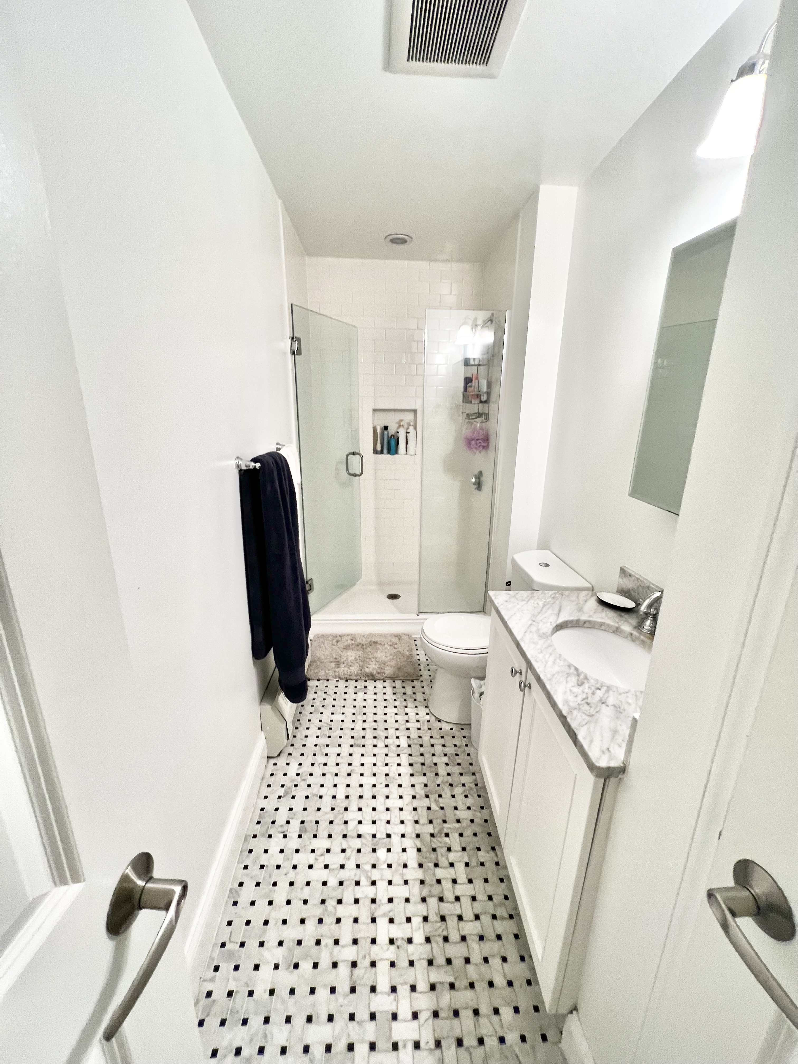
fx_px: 400
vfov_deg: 106.2
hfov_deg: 89.9
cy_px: 532
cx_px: 399
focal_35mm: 13
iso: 125
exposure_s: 1/60
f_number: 1.8
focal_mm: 1.57
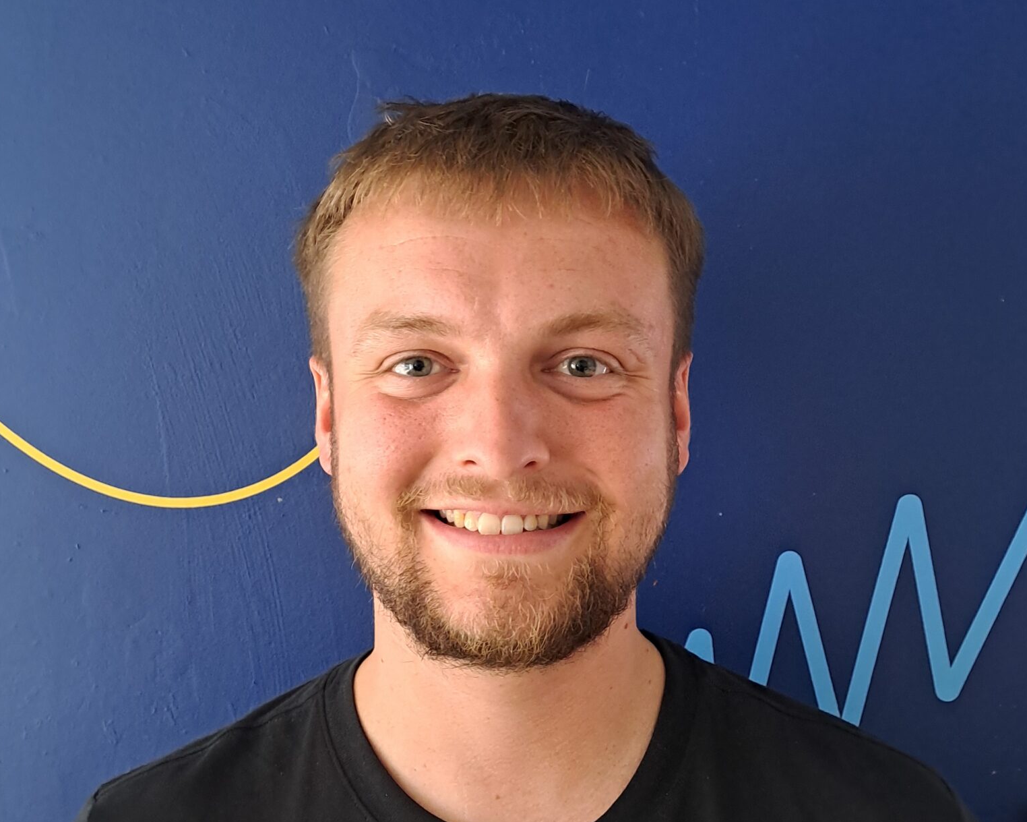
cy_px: 459
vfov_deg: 36.4
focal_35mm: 41
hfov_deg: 44.8
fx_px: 1246
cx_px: 500
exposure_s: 1/33
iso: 250
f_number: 1.8
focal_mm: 4.65
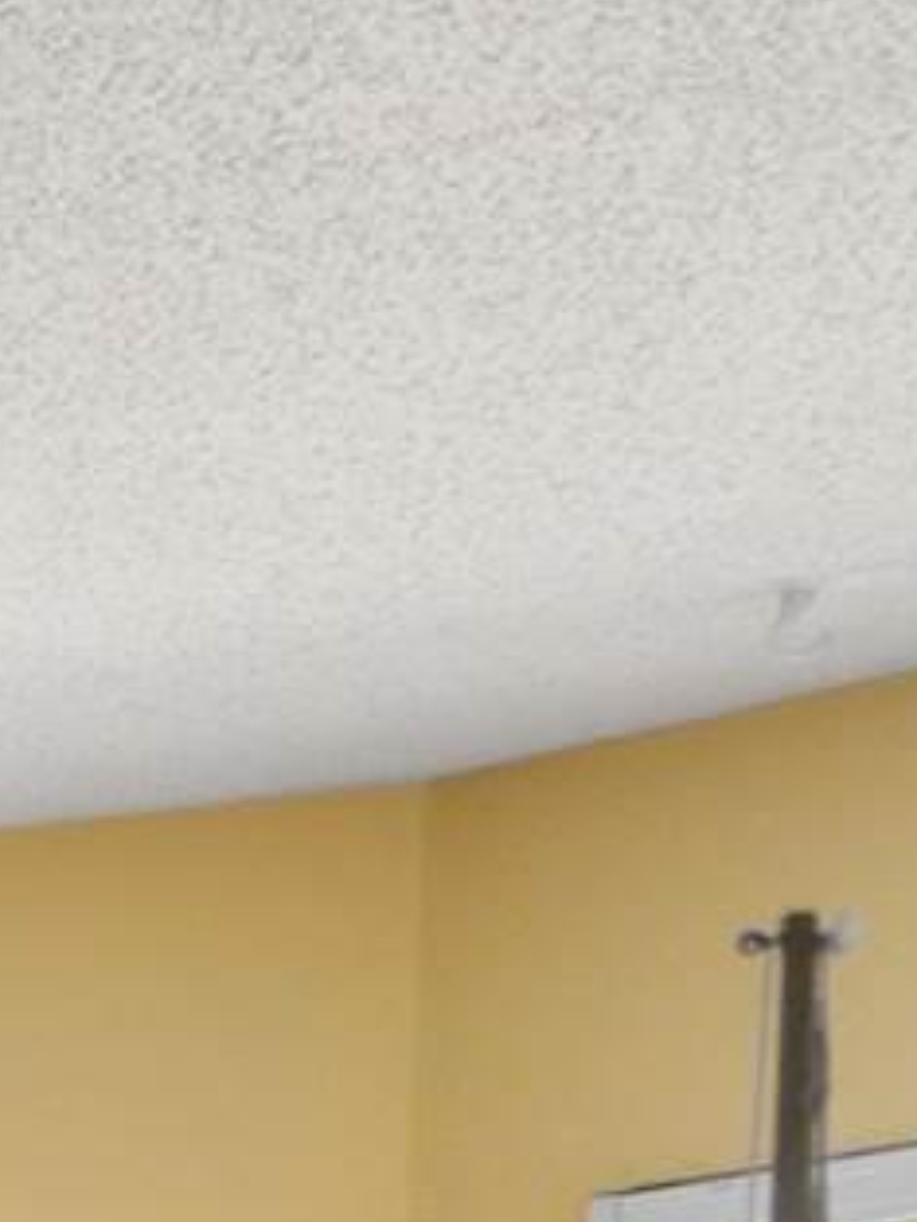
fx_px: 6000
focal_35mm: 170
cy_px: 2155
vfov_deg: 10.9
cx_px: -4714
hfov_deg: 5.0
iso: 100
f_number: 4.8
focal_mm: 12
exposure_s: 1/25
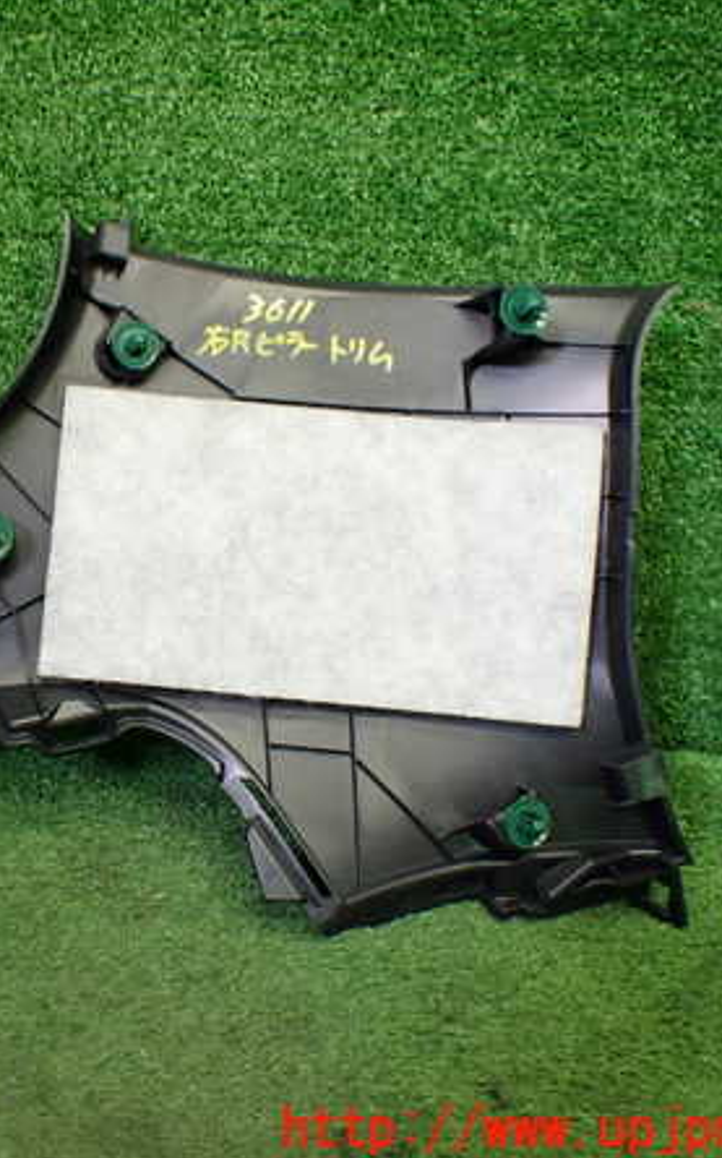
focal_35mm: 43
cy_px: 576
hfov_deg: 28.8
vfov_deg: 46.2
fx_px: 1356
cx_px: 89
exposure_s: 1/125
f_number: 2.3
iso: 400
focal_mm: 5.4
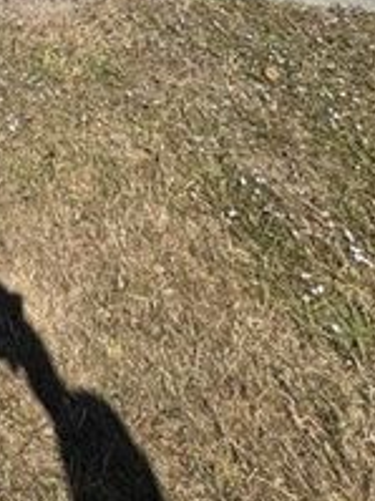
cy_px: -286
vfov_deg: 26.4
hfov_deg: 23.0
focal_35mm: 47
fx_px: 680
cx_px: -229
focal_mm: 2.22
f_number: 2.2
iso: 50
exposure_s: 1/2985
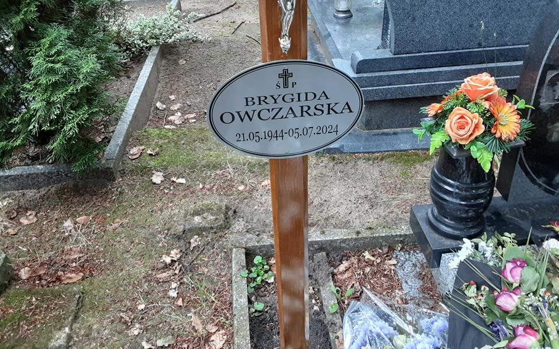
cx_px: 274
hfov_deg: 59.7
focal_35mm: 32
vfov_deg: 39.2
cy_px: 135
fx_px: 487
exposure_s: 1/100
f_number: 1.9
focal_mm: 2.9
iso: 80
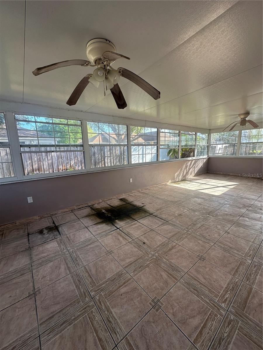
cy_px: 175
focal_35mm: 14
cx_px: 132
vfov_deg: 102.1
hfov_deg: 85.7
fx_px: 142
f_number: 2.2
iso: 40
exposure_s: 1/147
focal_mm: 2.22
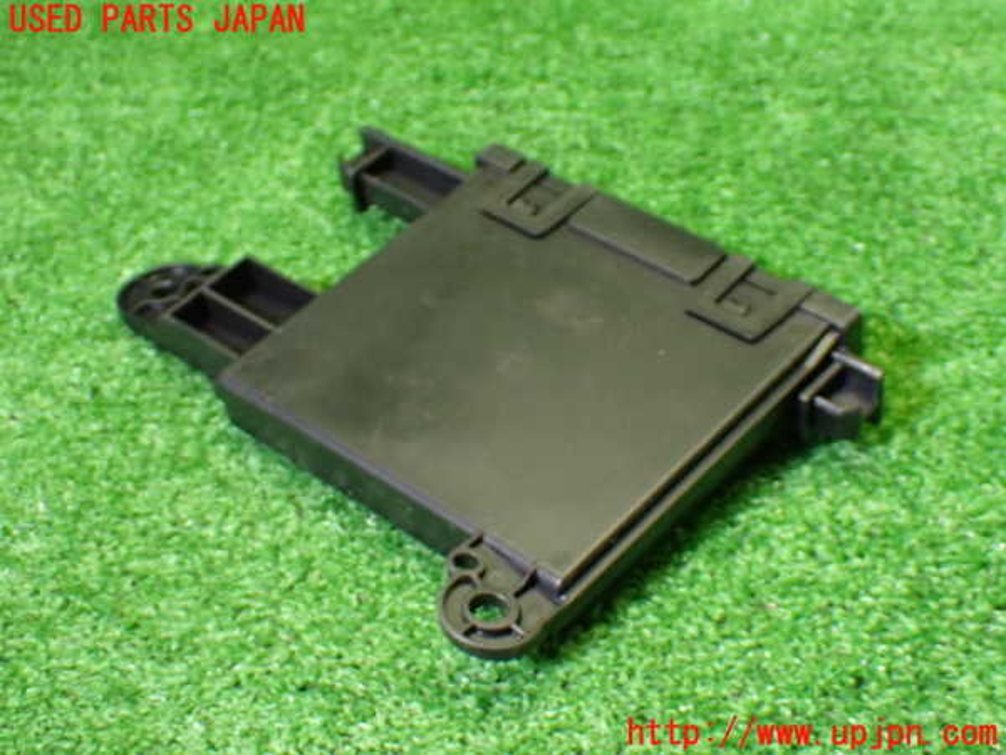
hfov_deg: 31.2
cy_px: 378
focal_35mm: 62
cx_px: 503
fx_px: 1802
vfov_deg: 23.7
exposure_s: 1/60
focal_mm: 11.09
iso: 800
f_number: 3.6
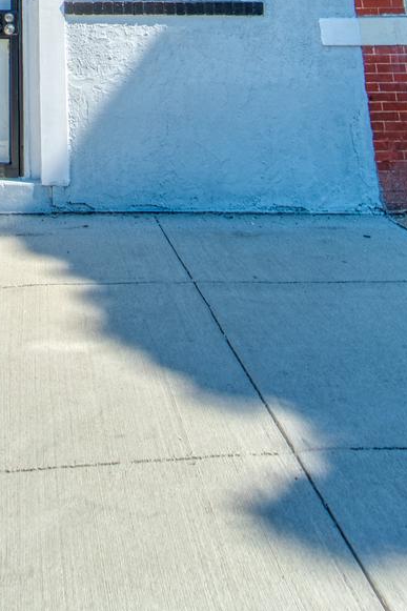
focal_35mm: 37
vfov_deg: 35.0
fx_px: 628
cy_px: -192
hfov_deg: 33.2
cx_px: 8
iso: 100
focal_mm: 14
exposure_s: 1/200
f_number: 9
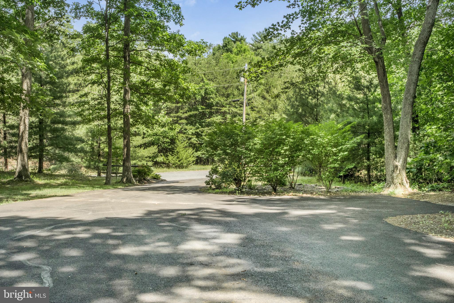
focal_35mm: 36
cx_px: 227
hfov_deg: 53.1
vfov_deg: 36.9
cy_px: 152
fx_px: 454
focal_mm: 24
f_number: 16
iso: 640
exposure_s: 1/30
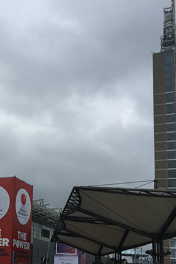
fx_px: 411
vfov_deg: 35.2
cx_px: -16
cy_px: 183
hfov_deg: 22.8
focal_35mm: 56
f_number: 2.2
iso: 32
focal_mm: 4.15
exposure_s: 1/1647
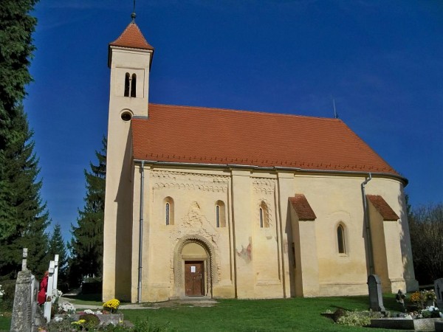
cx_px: 222
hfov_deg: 52.6
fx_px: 448
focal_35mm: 35
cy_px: 166
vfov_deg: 40.7
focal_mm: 6.2
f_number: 6.2
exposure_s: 1/1000
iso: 80
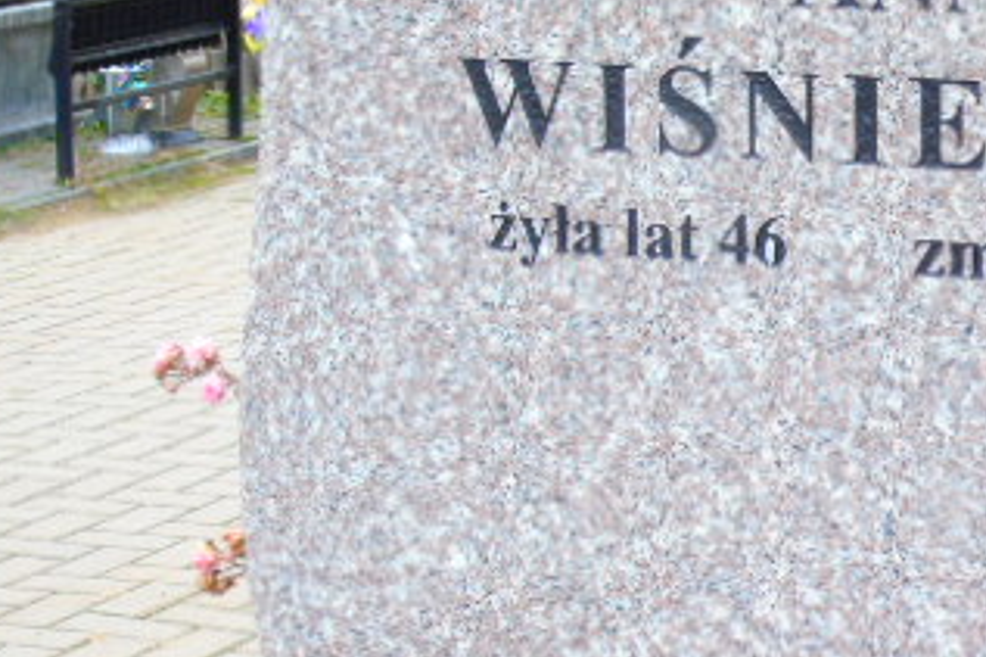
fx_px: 4079
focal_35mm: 149
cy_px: 336
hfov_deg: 13.7
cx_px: 902
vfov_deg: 9.2
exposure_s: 1/30
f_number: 4.7
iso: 100
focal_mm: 13
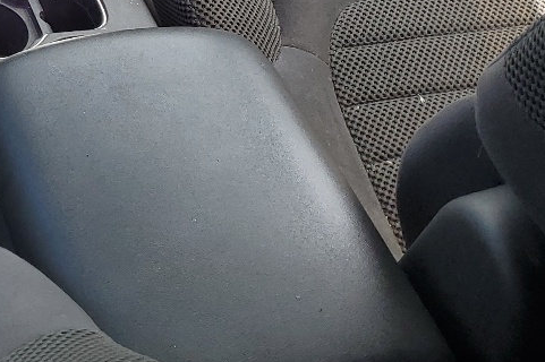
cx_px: -133
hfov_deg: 20.9
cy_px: -150
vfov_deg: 14.3
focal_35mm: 90
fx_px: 1362
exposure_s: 1/385
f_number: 1.5
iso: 50
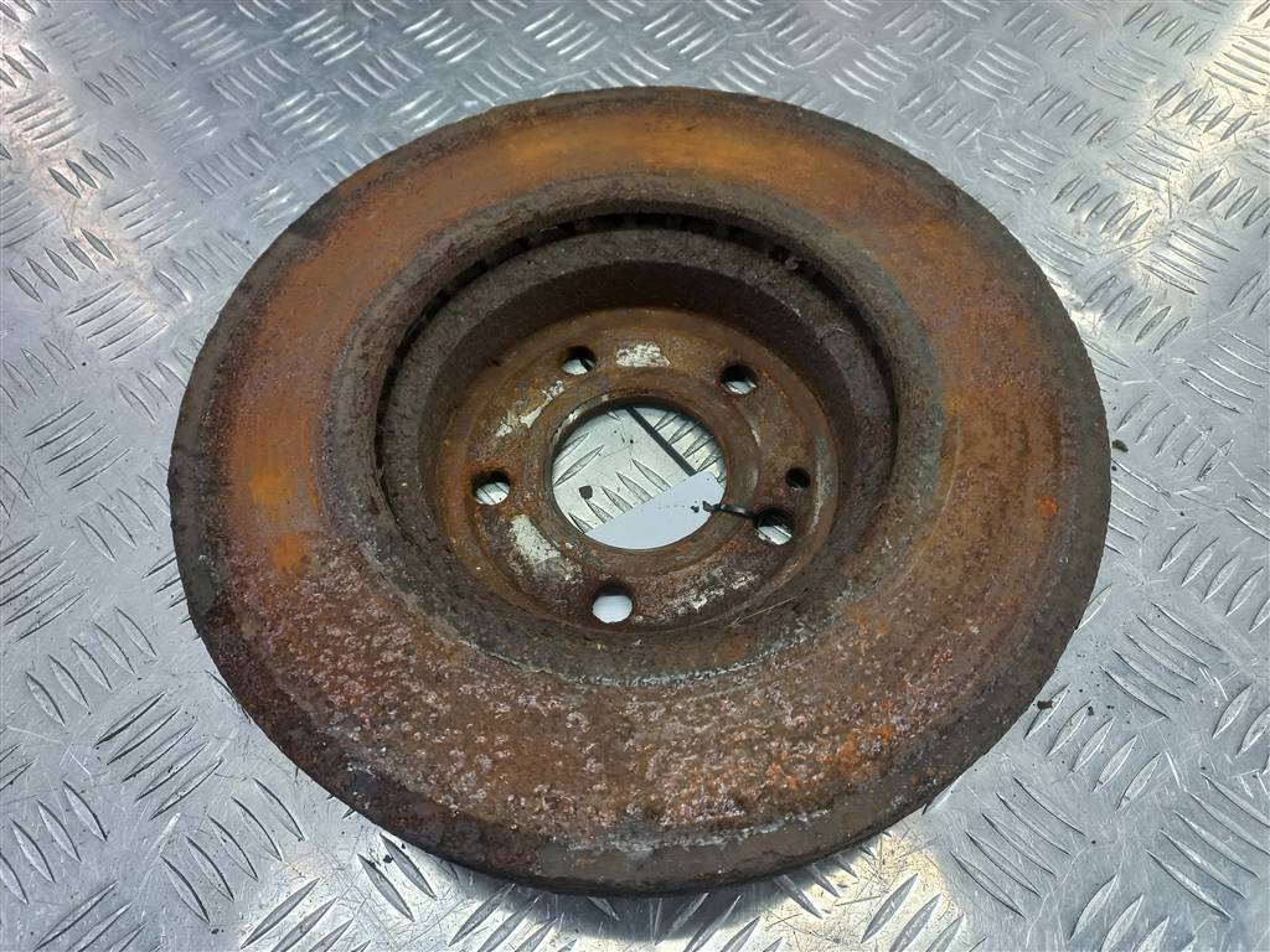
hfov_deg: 69.4
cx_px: 635
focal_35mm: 25
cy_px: 476
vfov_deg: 54.9
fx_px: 917
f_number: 1.8
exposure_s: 1/50
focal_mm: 4.6
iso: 64
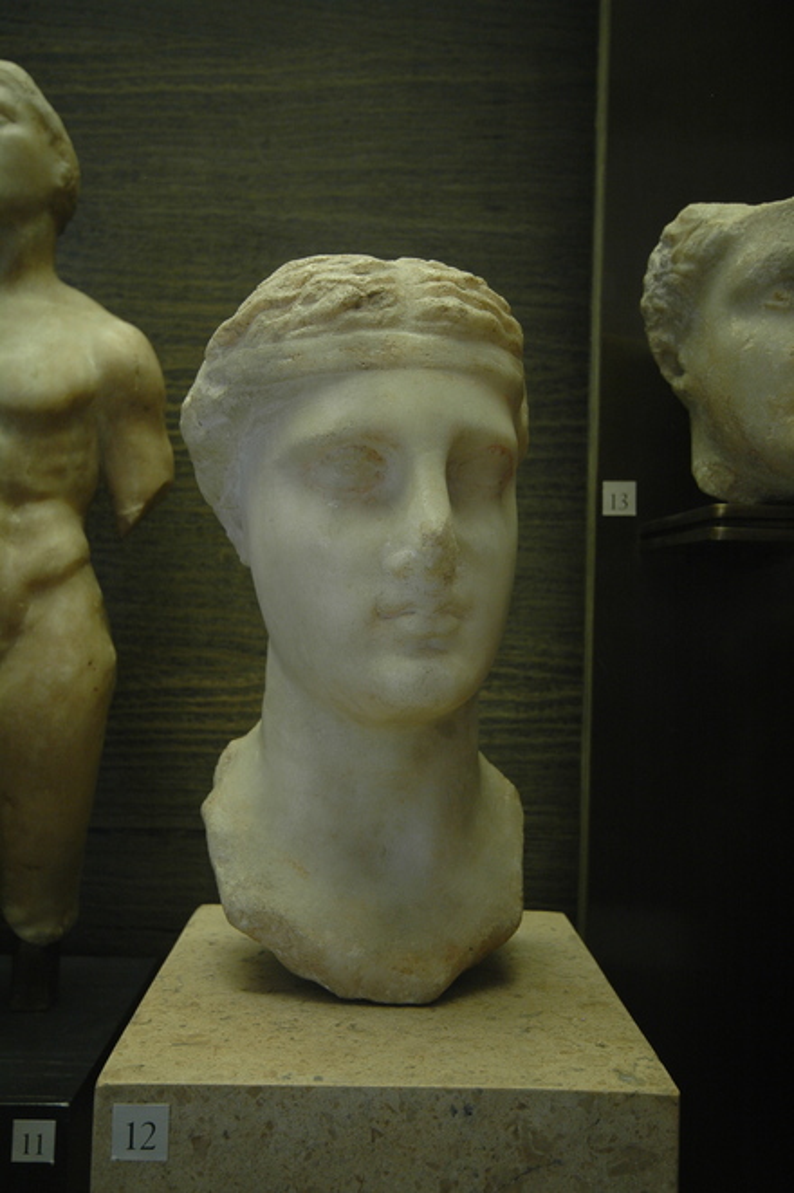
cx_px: 397
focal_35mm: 30
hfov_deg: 43.6
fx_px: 993
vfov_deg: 62.0
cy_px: 596
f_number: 5.6
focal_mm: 20
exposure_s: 1/5
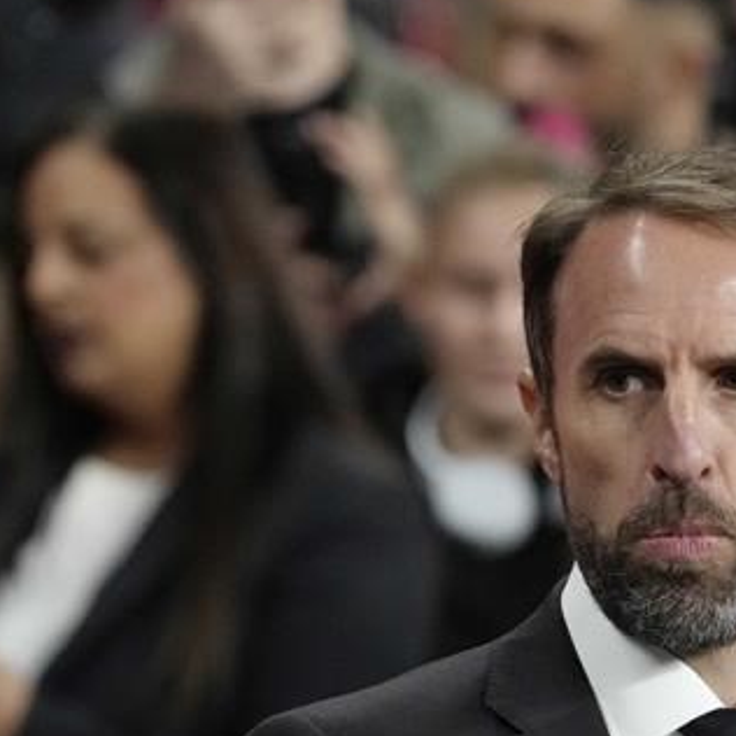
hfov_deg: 2.5
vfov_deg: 2.5
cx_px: 720
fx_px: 16550
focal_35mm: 688
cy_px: 921
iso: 4000
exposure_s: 1/1000
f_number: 4
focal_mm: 200
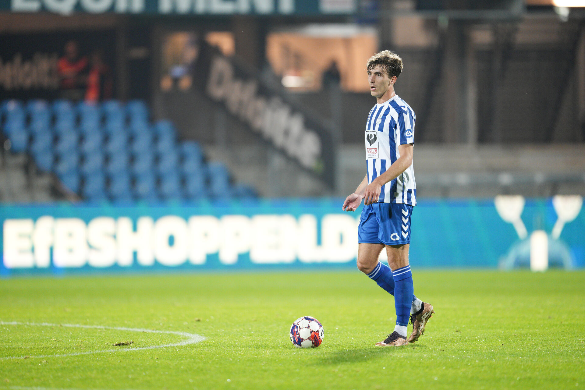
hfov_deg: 5.2
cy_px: 195
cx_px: 292
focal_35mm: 400
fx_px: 6499
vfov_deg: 3.4
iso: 2500
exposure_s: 1/500
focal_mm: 400
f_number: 2.8
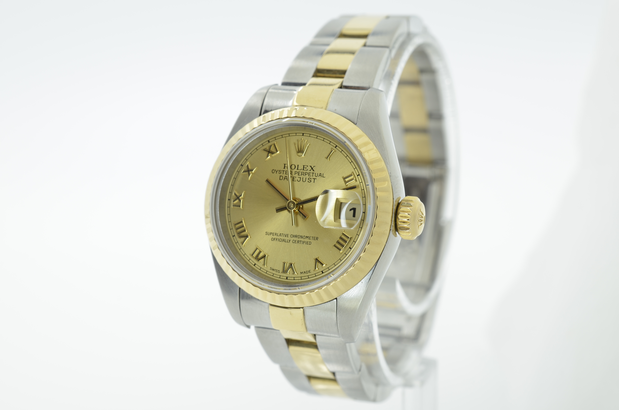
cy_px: 205
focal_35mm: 60
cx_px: 310
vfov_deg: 22.5
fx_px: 1030
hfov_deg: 33.5
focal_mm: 40
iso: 160
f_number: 13
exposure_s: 1/15
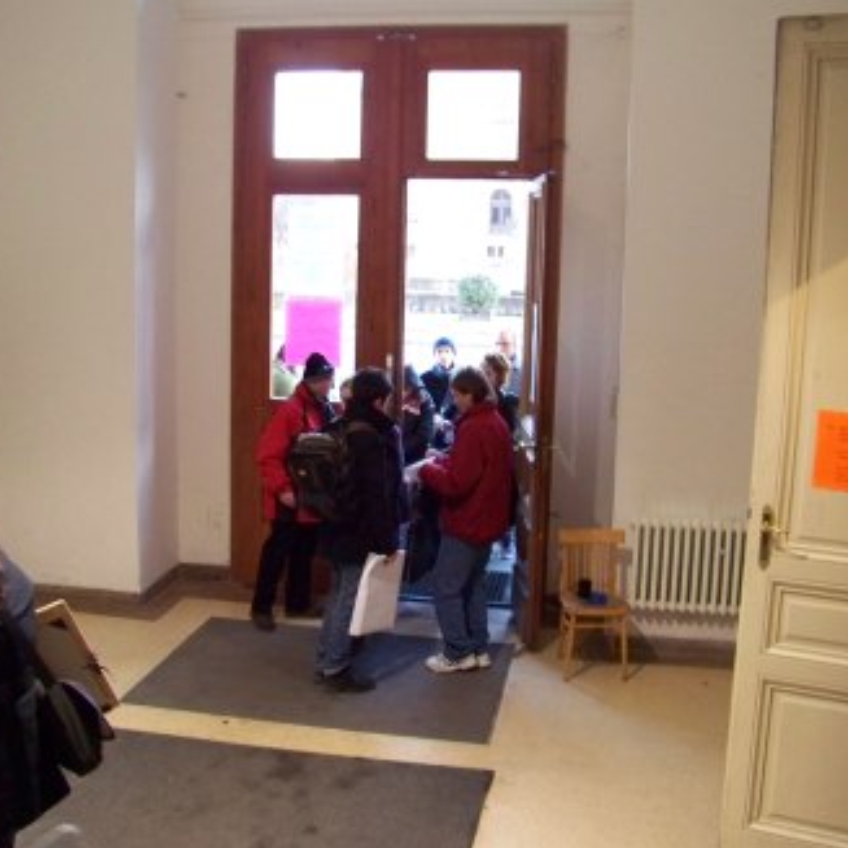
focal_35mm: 40
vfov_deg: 41.9
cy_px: 415
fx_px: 1109
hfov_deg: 41.8
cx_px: 376
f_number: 2.8
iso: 400
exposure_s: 1/30
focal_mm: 5.85
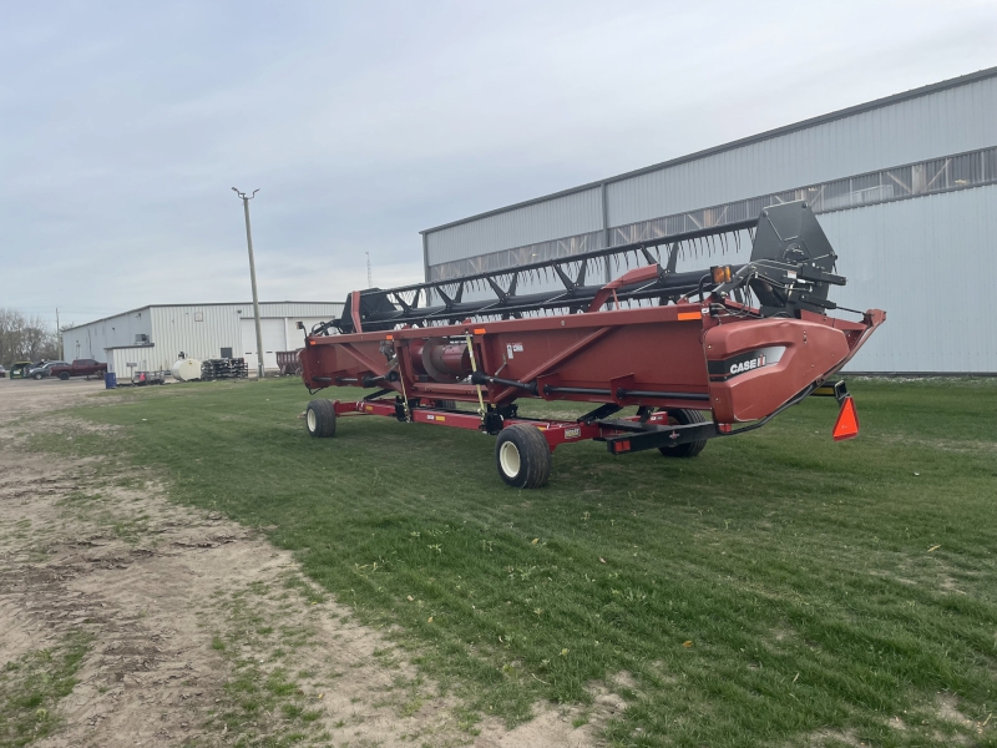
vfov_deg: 53.1
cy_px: 374
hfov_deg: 67.3
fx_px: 749
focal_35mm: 26
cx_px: 498
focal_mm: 4.2
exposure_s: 1/2092
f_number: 1.6
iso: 32
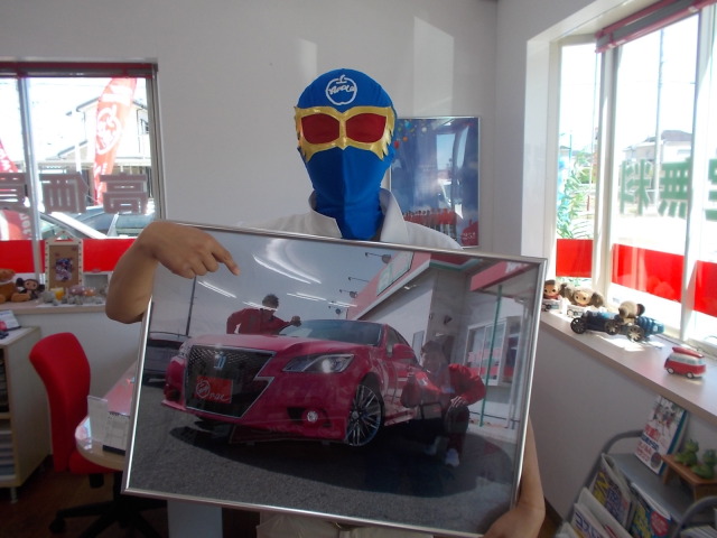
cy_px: 269
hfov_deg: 61.7
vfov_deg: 48.2
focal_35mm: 29
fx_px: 601
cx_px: 358
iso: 80
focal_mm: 4.1
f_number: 3.3
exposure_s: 1/125
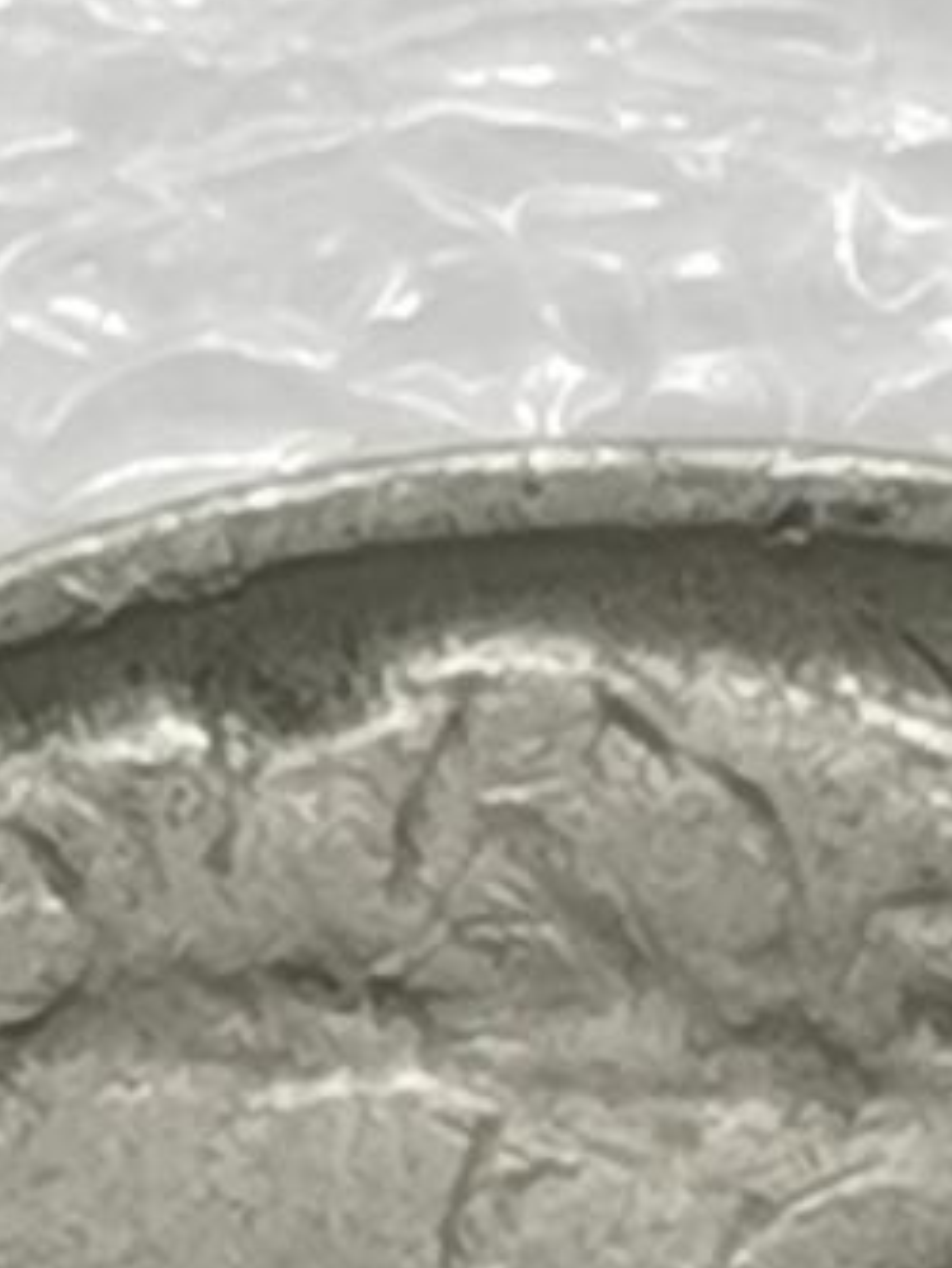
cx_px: 784
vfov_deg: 4.5
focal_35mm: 438
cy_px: 2300
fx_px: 16051
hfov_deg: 3.4
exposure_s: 1/100
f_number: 1.6
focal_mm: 5.56
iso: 64
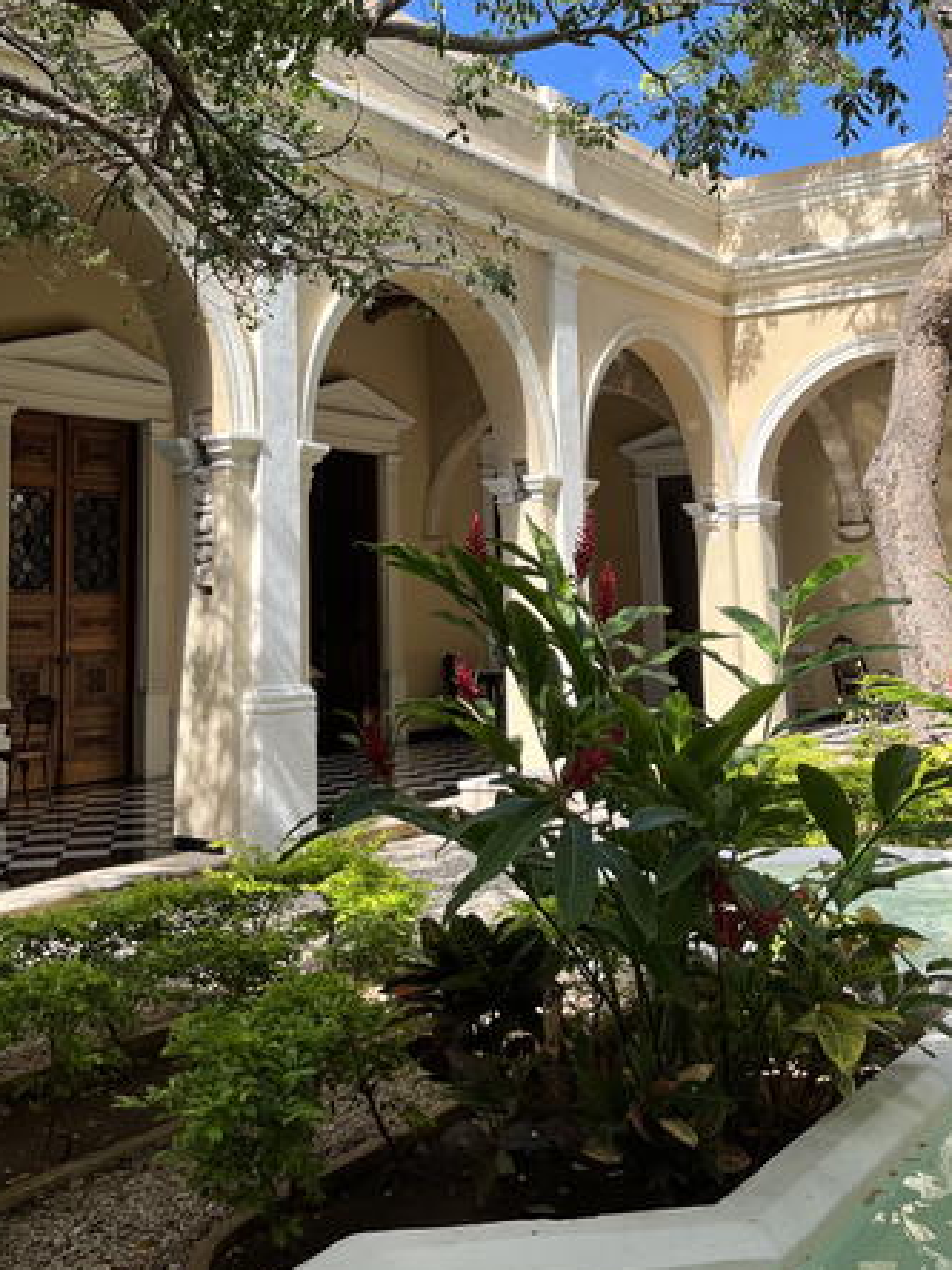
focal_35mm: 39
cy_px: 409
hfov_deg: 36.8
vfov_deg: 47.0
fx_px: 1430
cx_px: 423
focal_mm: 5.1
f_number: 1.6
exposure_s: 1/1175
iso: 50
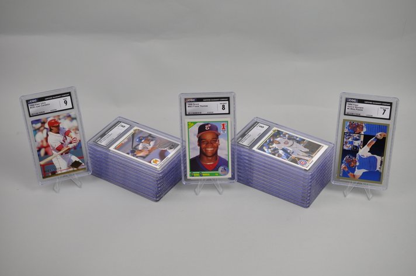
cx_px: 208
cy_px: 138
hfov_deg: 33.4
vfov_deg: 22.6
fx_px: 693
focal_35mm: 60
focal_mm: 40
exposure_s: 1/80
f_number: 4.5
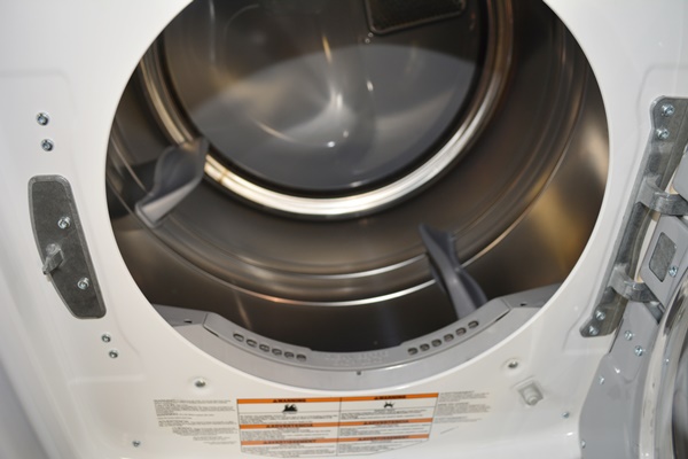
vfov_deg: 47.9
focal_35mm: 27
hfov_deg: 67.4
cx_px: 344
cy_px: 230
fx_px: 516
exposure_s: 1/60
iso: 220
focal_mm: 18
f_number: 3.5
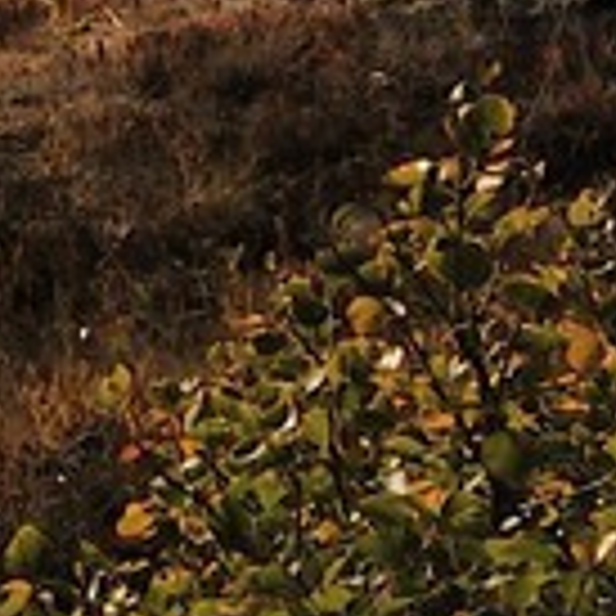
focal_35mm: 317
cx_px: -1632
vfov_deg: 5.2
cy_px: -1160
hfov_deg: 5.1
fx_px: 6382
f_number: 22
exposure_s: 1/160
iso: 200
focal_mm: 32
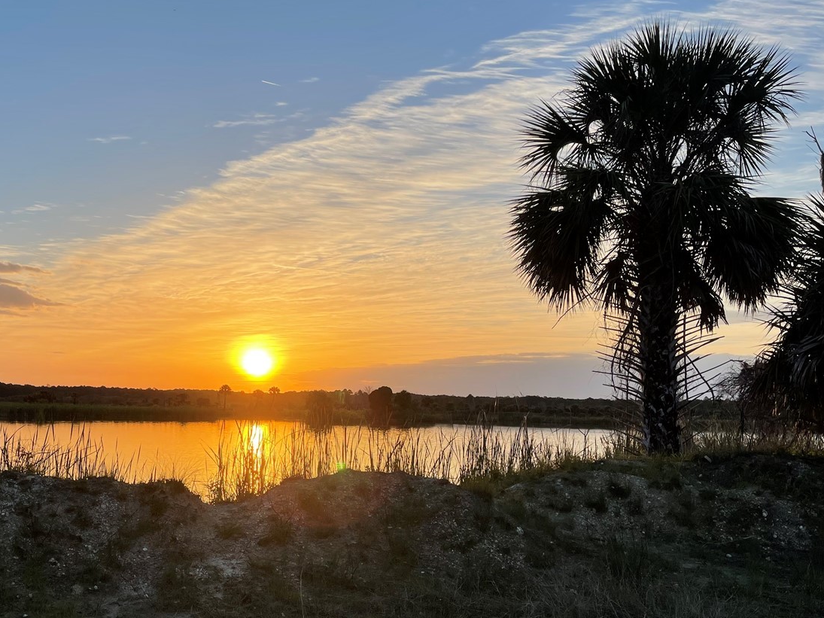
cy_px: 403
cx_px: 299
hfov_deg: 48.4
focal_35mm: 38
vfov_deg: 37.4
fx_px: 904
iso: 32
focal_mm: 5.1
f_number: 1.6
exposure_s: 1/1946
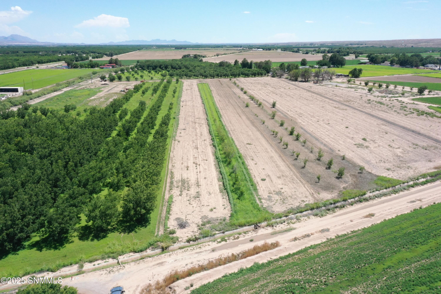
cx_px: 220
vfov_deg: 46.4
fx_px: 343
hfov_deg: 65.5
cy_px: 147
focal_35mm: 28
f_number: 8
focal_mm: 10.26
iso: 800
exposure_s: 1/1250
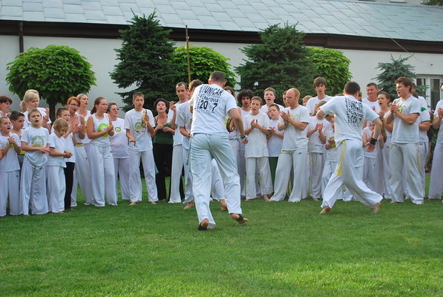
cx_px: 222
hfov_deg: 38.8
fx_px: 629
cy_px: 148
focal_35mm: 51
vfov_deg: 26.6
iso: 100
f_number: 5
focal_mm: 34
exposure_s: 1/160
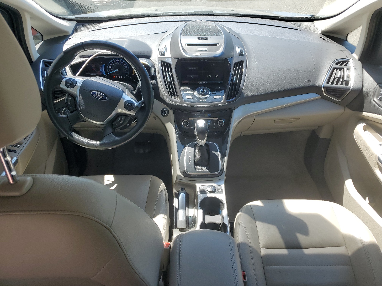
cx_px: 191
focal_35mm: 26
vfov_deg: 53.1
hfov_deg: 67.3
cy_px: 143
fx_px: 287
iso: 50
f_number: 1.5
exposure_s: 1/588
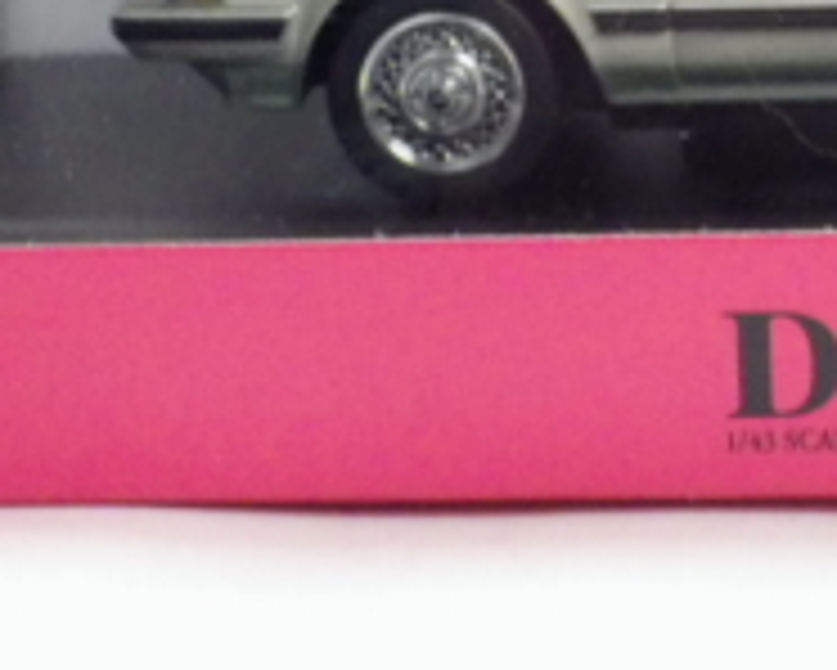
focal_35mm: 168
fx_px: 4164
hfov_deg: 11.3
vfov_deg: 9.1
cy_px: -139
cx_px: 918
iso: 800
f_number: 3.8
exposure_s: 1/30
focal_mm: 9
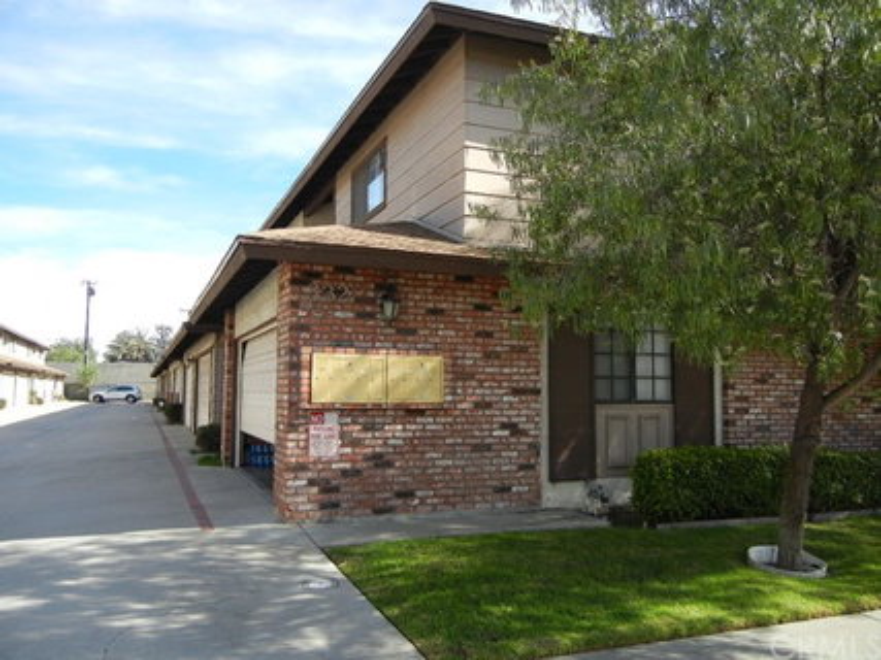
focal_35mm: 30
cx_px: 440
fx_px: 763
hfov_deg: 60.0
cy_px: 330
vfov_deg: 46.8
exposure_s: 1/630
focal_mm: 5.4
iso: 160
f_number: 3.5
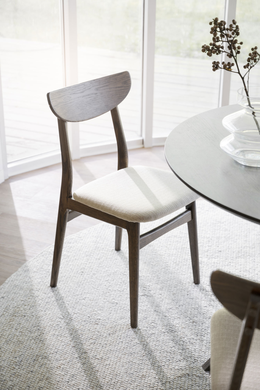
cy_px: 195
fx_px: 618
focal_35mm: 57
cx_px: 130
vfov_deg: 35.1
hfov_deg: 23.8
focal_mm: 57
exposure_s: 1/40
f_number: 4
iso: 160
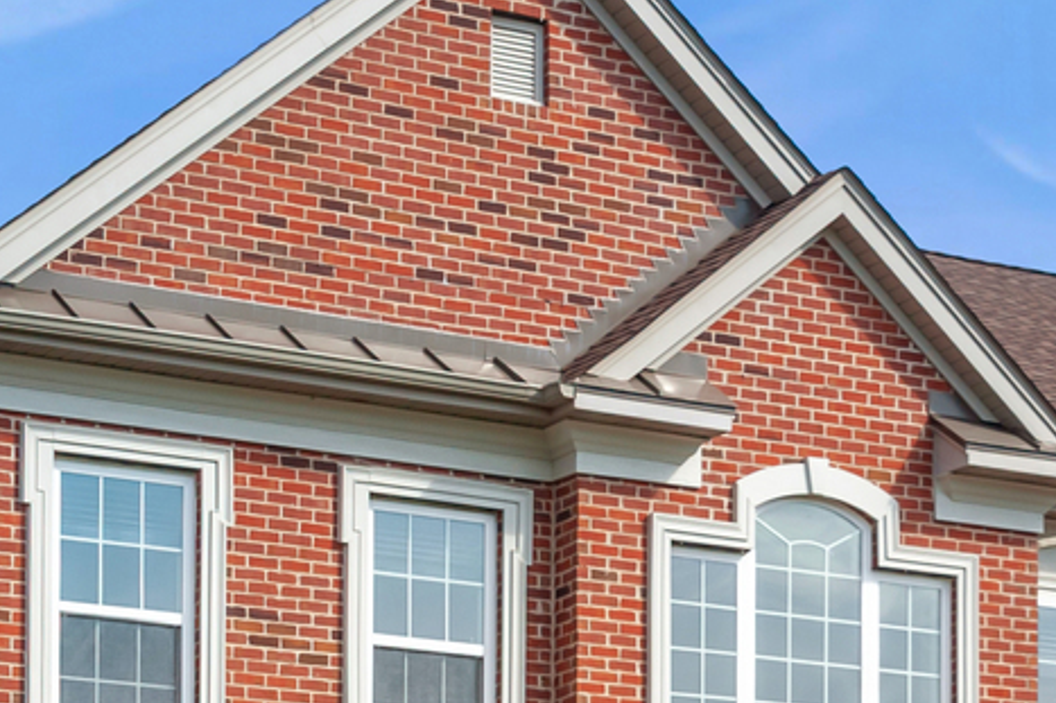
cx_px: 992
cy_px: 594
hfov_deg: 15.3
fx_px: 3870
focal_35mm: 132
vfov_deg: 10.3
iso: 320
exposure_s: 1/800
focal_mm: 38
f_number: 8
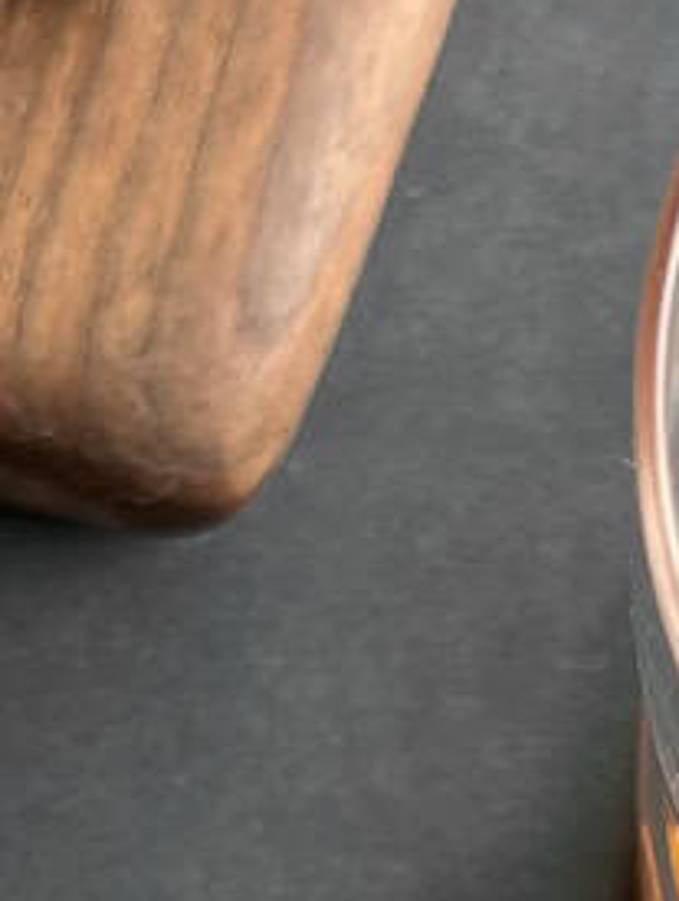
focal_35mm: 151
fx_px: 3940
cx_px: 630
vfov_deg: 12.4
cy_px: 1350
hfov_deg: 9.8
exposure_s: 1/121
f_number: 1.5
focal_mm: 5.7
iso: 80
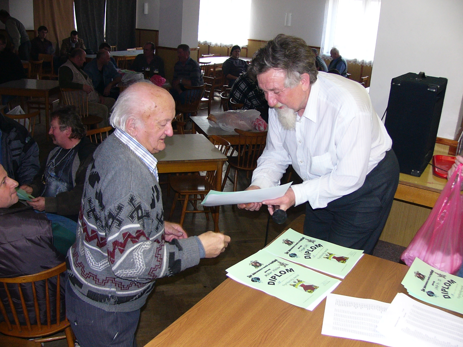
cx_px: 232
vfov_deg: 40.7
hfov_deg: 52.6
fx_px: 468
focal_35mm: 35
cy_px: 174
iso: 100
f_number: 2.8
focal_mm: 4.6
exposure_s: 1/30
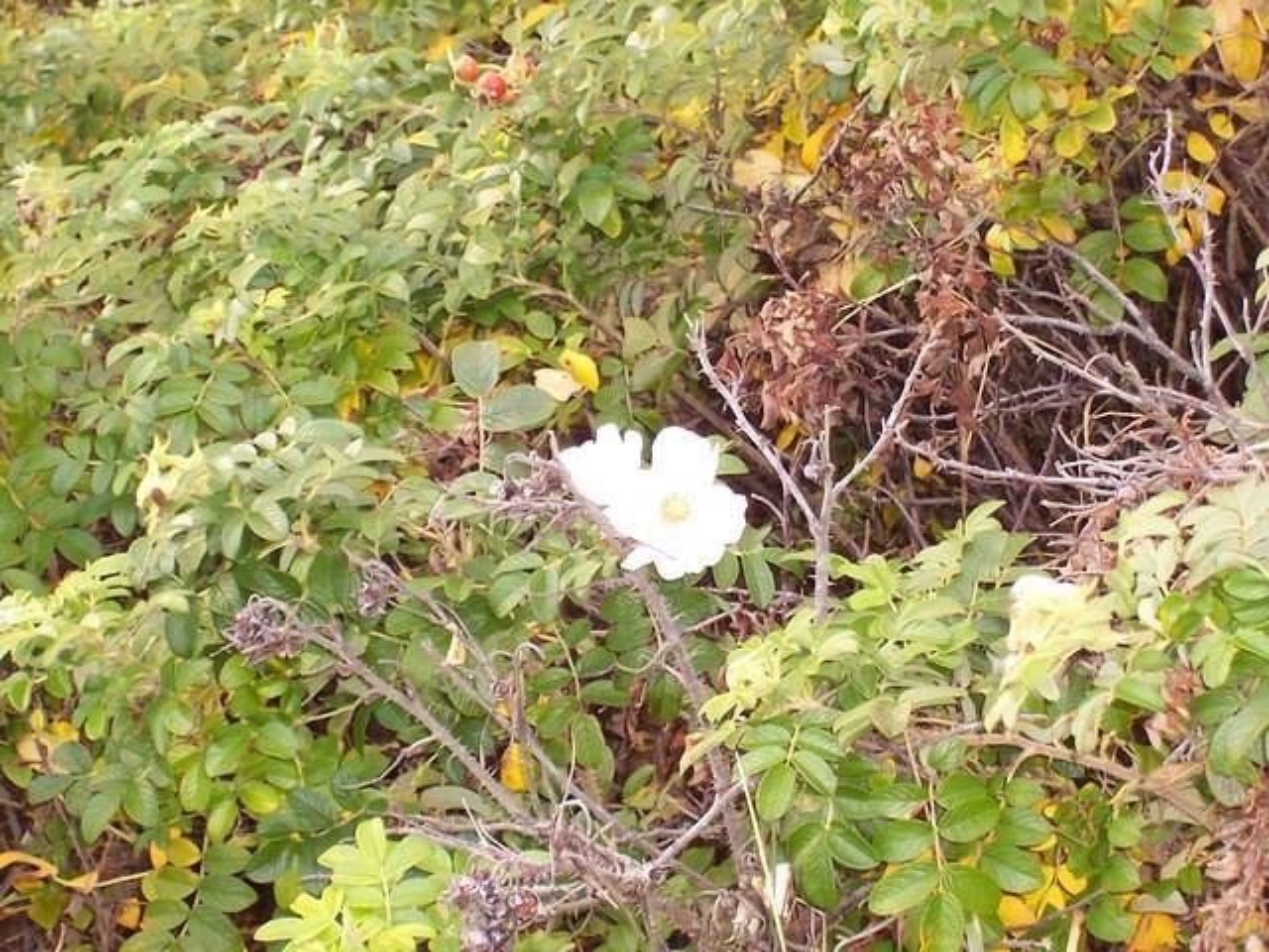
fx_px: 4069
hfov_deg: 17.7
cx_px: 634
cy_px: 476
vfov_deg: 13.3
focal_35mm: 111
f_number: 4.8
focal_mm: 16.8
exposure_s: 1/90
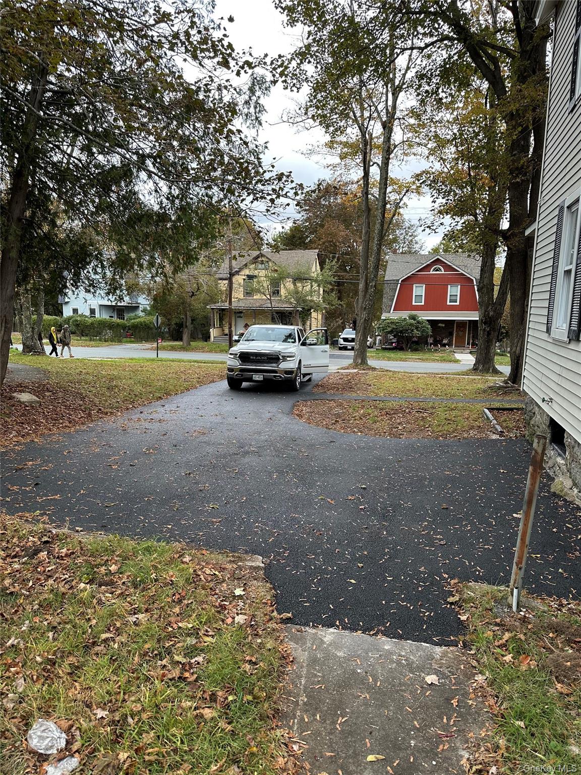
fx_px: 537
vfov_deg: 71.6
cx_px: 290
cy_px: 388
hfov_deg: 56.8
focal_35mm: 24
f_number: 1.78
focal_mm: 6.86
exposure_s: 1/402
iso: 80
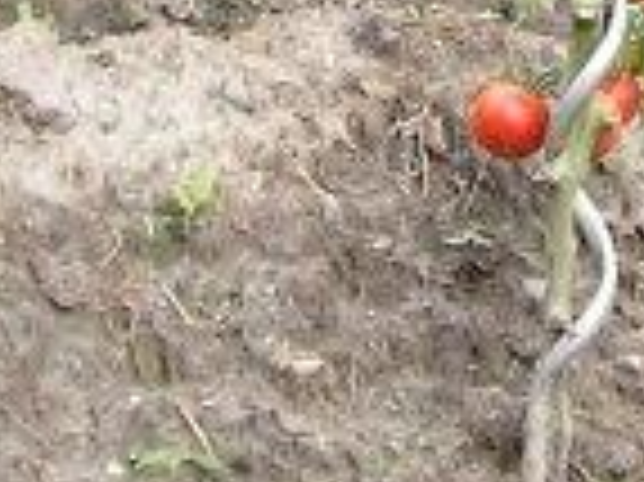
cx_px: 775
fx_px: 5855
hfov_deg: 6.3
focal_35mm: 315
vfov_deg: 4.6
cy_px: -626
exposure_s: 1/75
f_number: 4
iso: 100
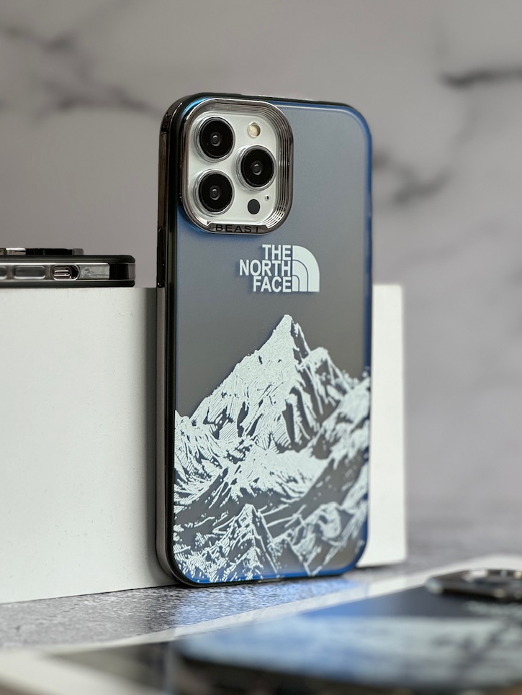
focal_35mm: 102
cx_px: 233
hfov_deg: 14.5
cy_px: 294
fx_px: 2050
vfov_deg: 19.2
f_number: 2.8
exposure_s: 1/100
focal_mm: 9
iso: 100
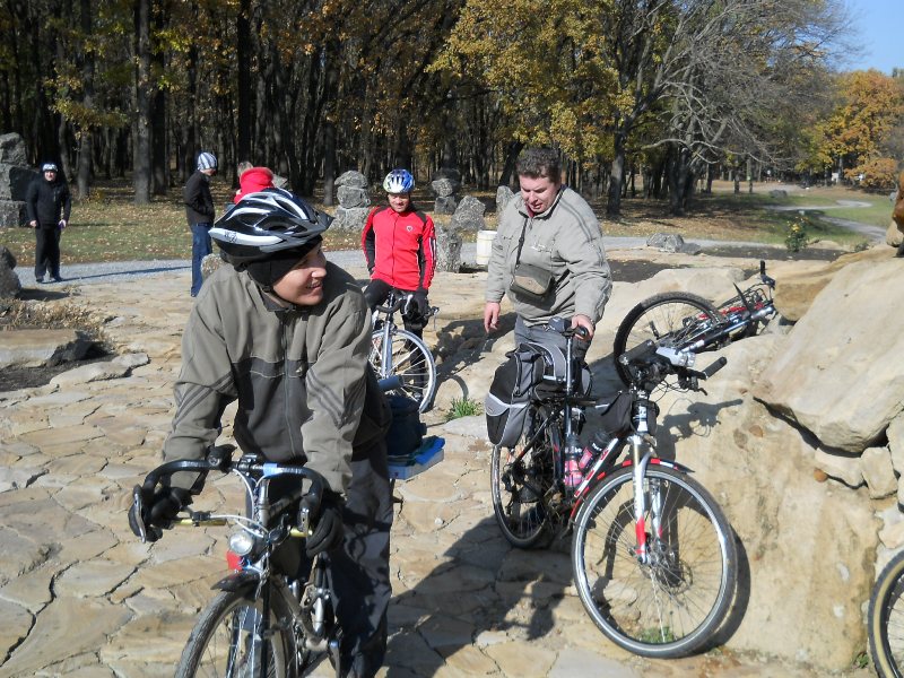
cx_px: 452
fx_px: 1071
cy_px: 339
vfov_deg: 35.1
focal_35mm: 41
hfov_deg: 45.8
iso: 80
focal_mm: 6.72
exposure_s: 1/800
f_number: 3.1
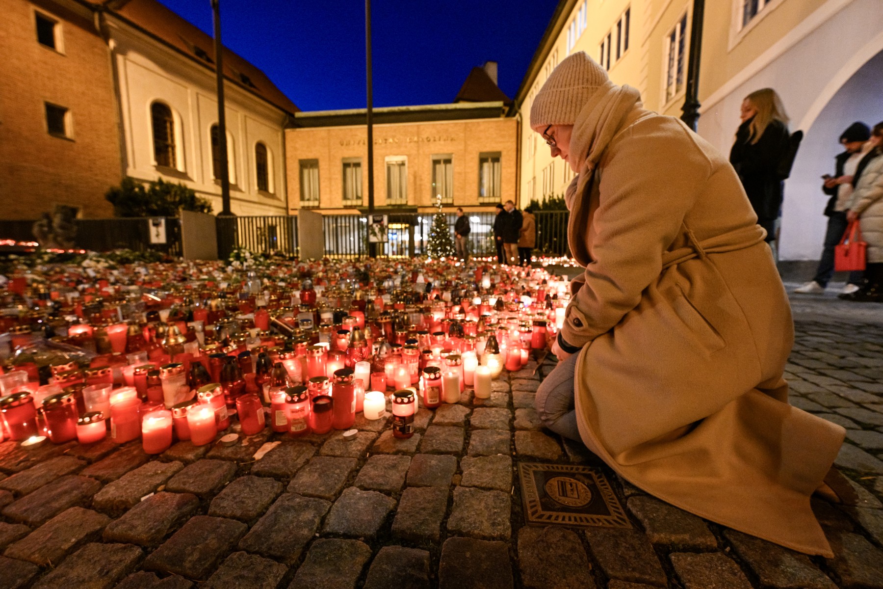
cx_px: 442
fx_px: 343
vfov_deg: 81.2
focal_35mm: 14
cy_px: 294
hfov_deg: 104.3
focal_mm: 14
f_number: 5.6
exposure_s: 1/50
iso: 3200
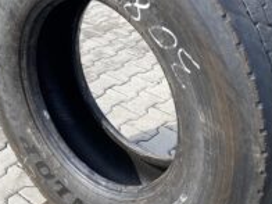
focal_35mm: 57
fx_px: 448
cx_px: 147
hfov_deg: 33.8
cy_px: 67
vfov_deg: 25.5
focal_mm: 4.25
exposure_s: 1/822
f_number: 1.8
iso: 32
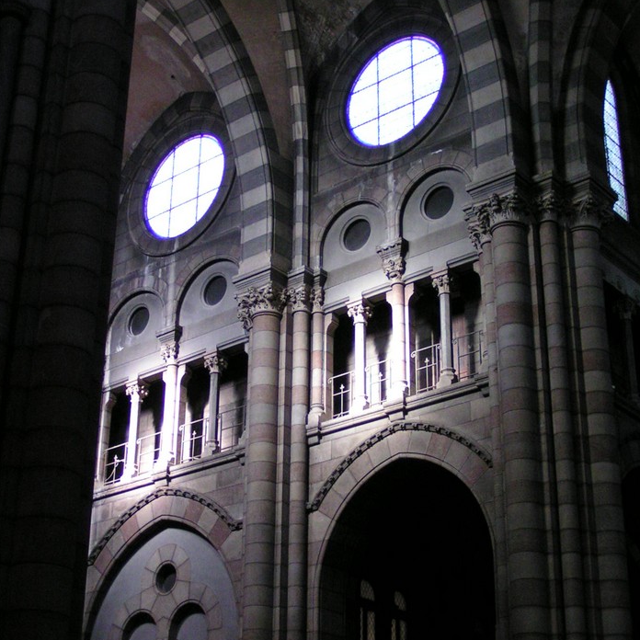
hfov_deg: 28.2
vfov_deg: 28.2
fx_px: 1276
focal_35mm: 61
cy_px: 320
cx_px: 332
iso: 200
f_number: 2.8
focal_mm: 6.9
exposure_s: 1/25
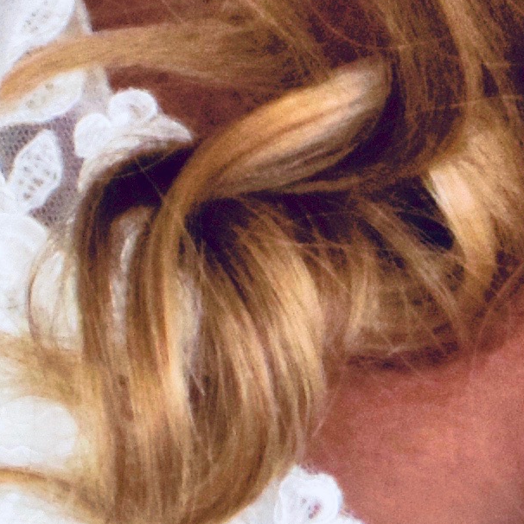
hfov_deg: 2.2
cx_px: 752
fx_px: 13410
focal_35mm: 783
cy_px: -314
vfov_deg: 2.2
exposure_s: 1/250
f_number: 5.3
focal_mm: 62
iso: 450
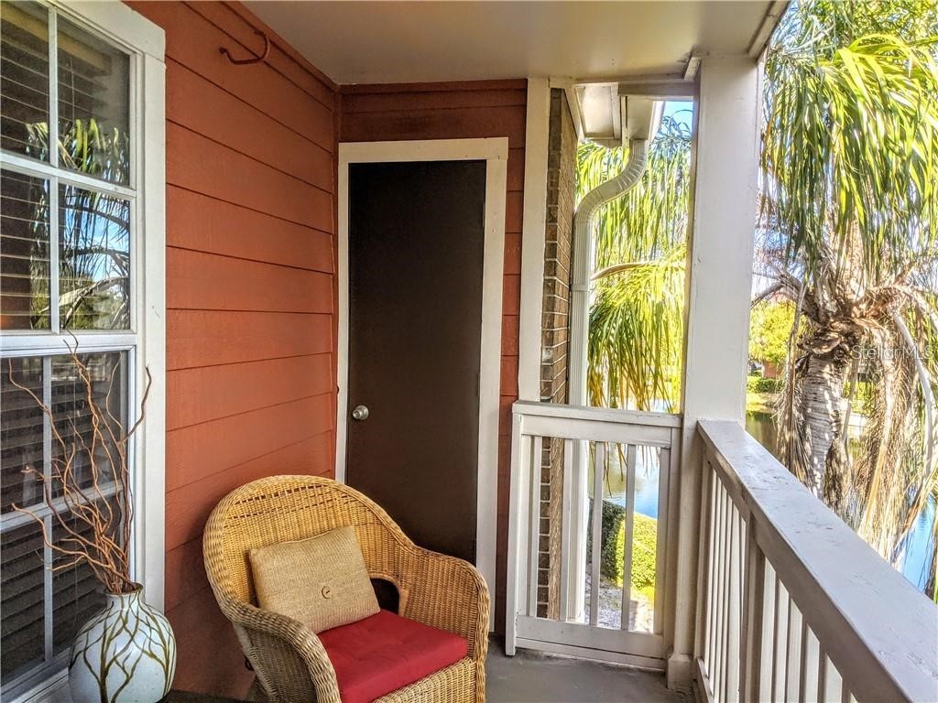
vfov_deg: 51.4
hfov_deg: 65.3
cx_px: 469
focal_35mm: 27
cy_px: 352
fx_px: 732
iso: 54
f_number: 1.8
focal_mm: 4.44
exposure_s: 1/1232
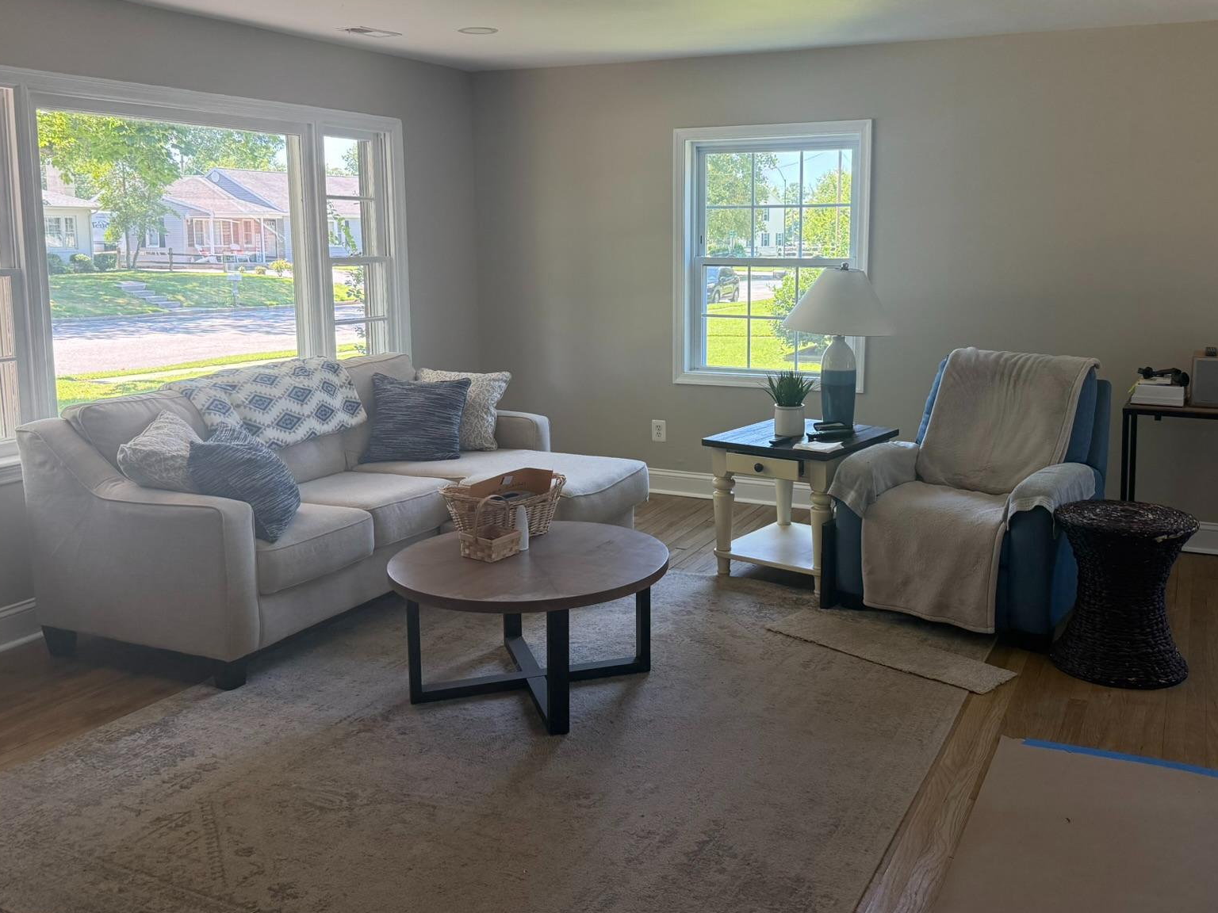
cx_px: 675
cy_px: 374
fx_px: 1126
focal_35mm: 32
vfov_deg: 44.0
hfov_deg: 56.7
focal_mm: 6.76
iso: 200
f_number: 1.78
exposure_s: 1/189
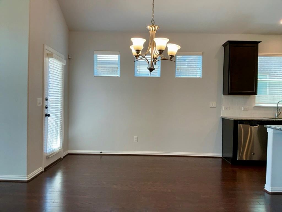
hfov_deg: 65.3
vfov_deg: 51.4
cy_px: 106
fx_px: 220
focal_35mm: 27
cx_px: 141
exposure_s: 1/100
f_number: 1.8
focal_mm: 3
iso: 80
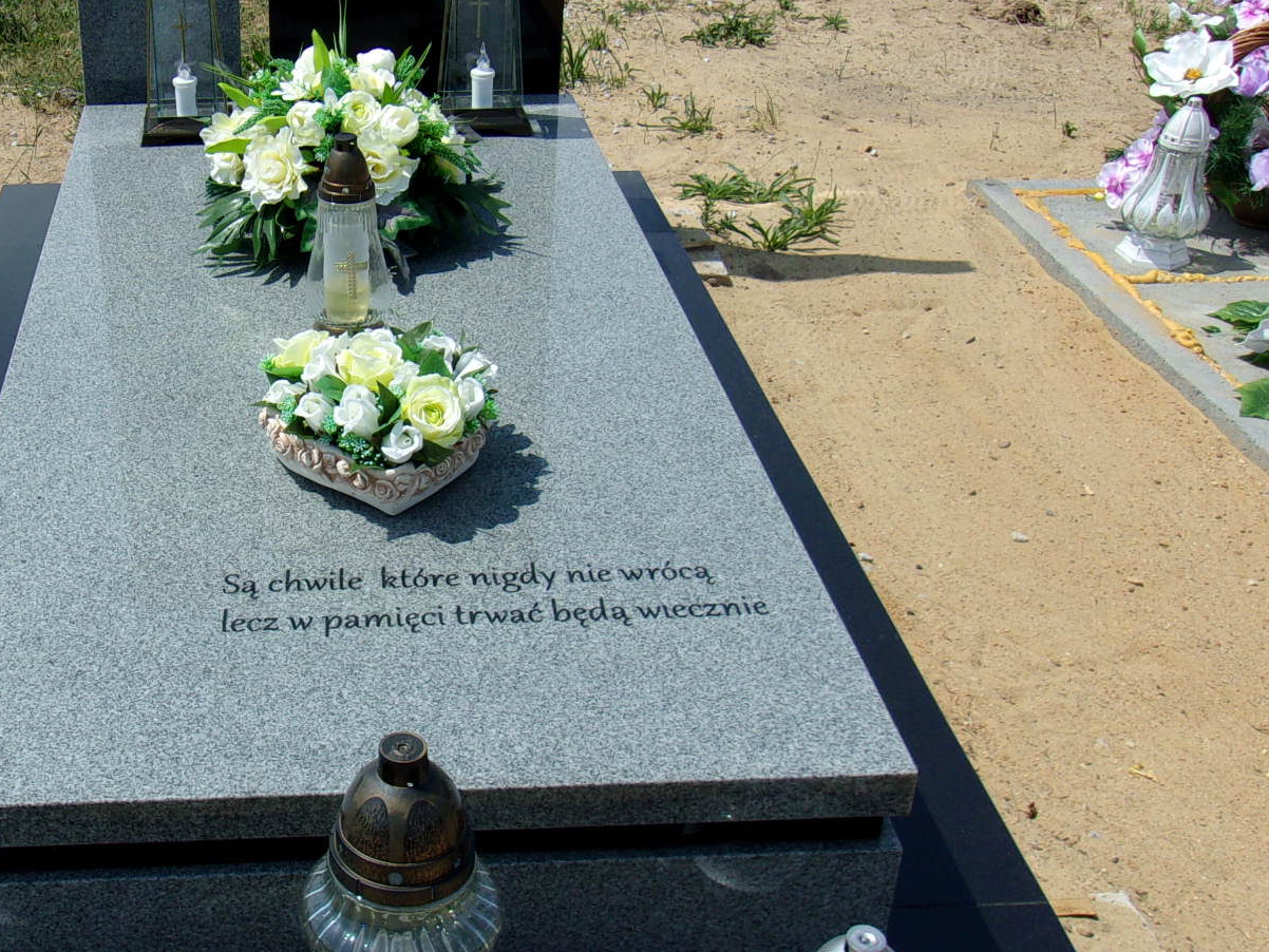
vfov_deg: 31.5
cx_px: 330
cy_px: 400
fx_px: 1687
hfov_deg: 40.2
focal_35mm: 46
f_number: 10.4
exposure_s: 1/160
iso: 80
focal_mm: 4.9
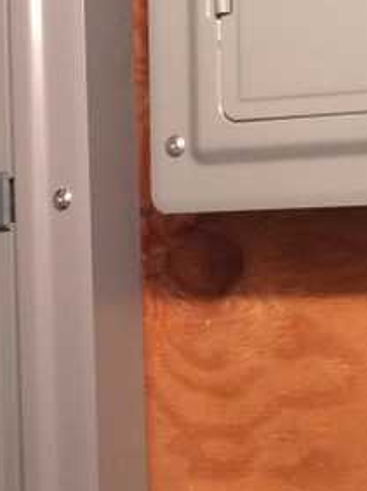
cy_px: 228
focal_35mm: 103
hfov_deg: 14.3
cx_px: 183
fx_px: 1458
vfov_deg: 19.1
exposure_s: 1/30
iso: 250
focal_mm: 4.15
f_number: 2.2
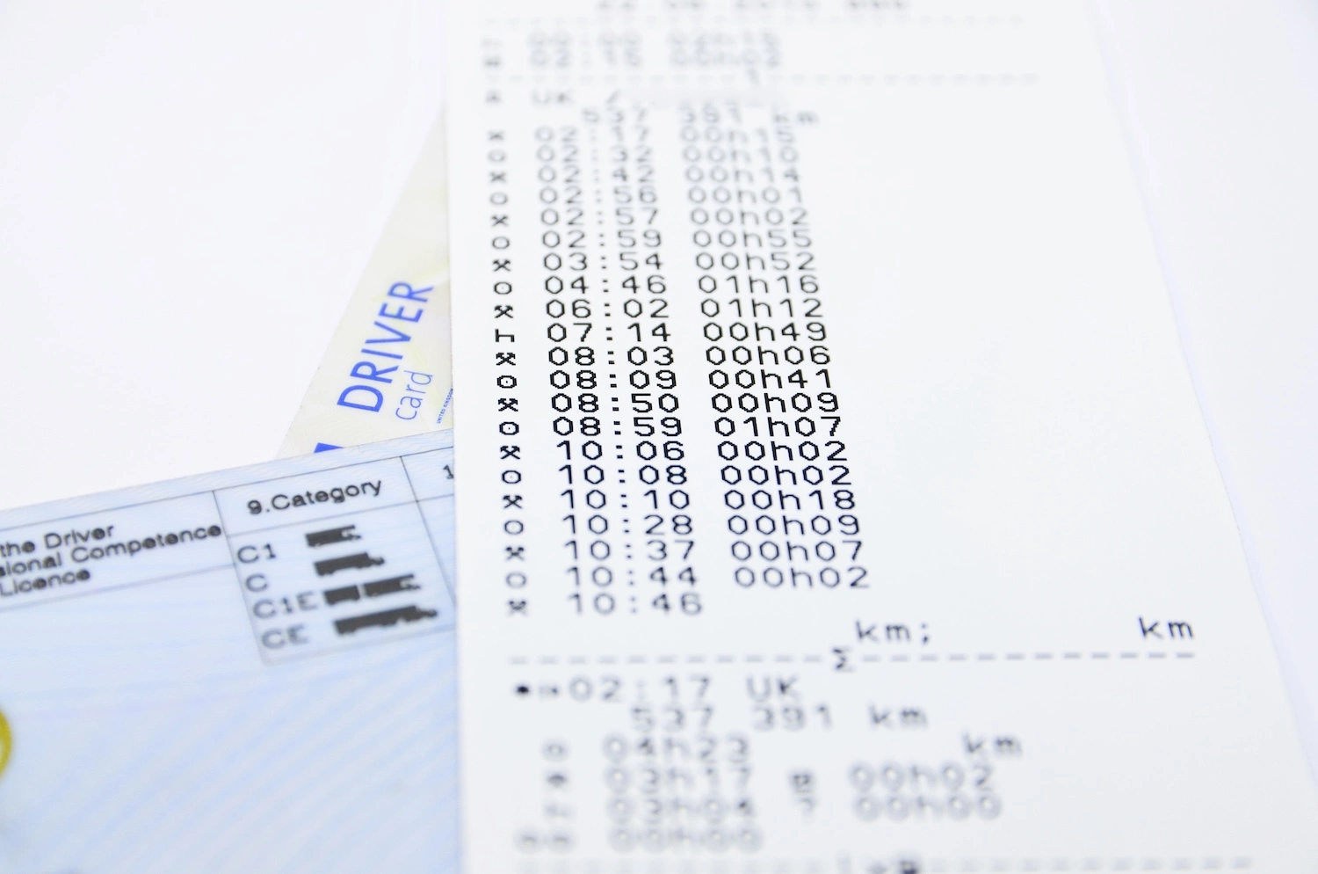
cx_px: 659
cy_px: 437
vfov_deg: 13.0
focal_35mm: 105
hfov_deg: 19.5
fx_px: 3837
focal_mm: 70
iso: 280
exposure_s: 1/50
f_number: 7.1
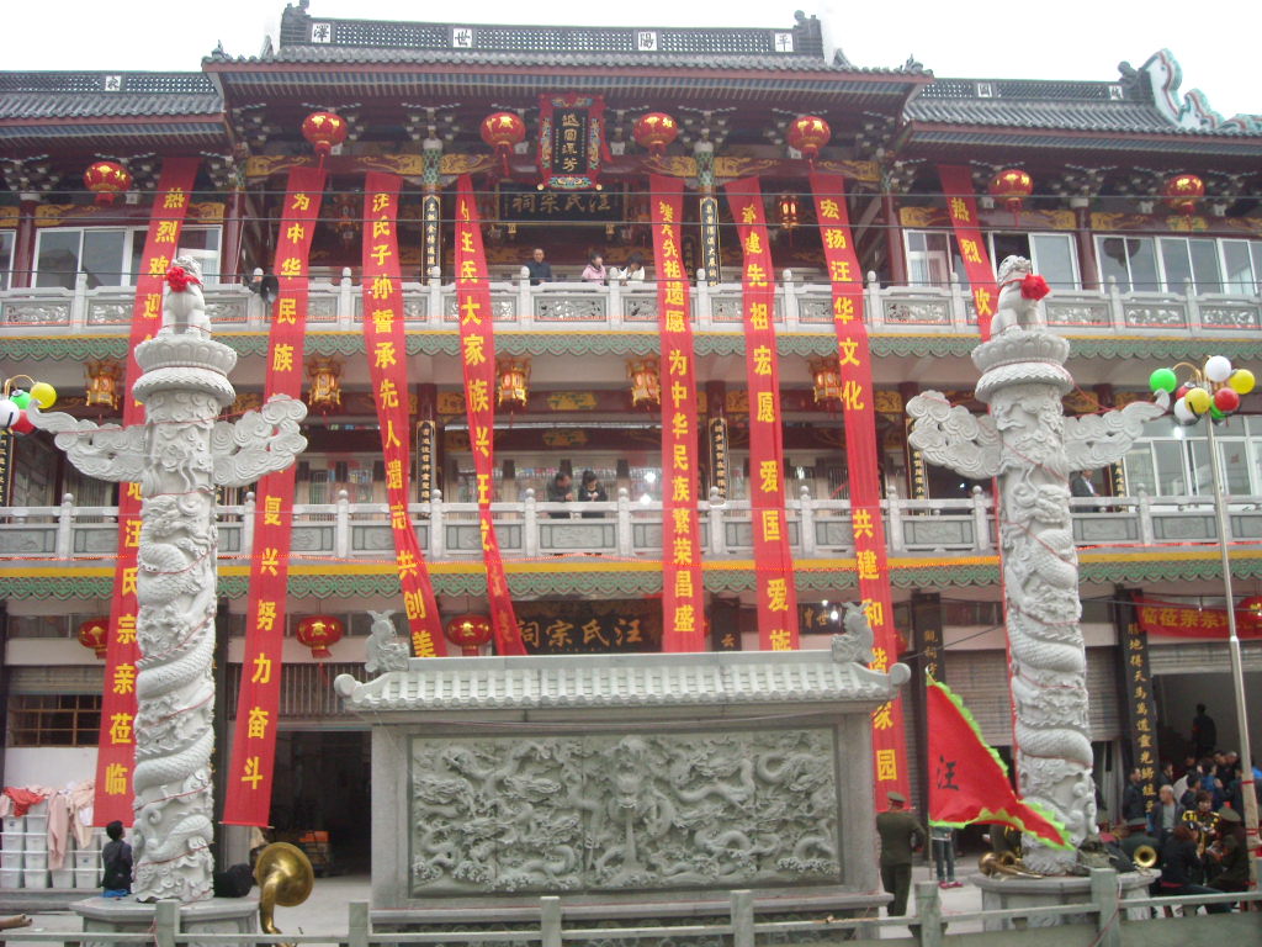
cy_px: 474
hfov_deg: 52.6
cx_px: 631
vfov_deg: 40.7
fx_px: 1276
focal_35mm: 35
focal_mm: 5.7
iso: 200
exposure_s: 1/60
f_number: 2.8
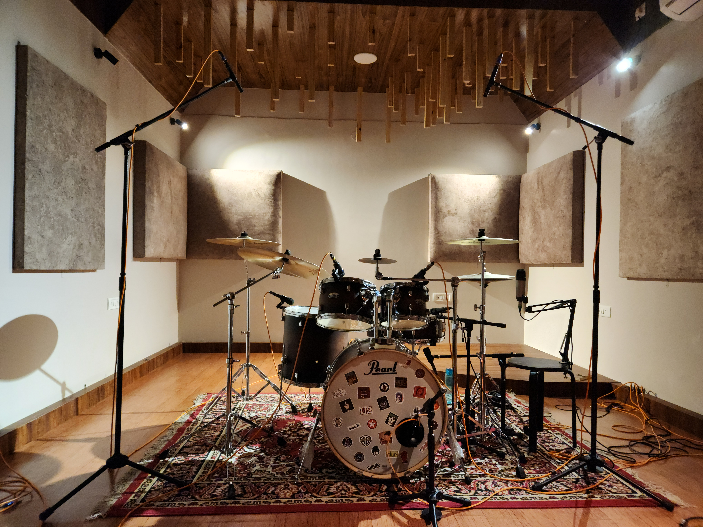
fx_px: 467
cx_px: 352
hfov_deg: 73.9
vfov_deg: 58.9
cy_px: 264
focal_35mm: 23
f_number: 1.8
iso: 500
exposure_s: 1/50
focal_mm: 5.4
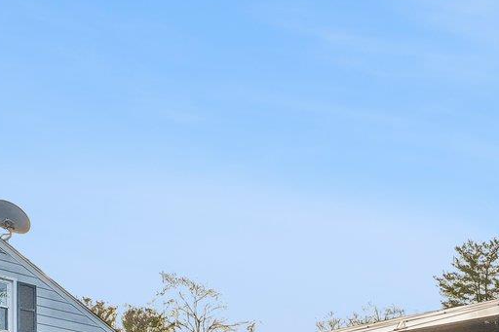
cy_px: 516
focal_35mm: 48
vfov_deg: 22.4
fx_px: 665
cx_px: 595
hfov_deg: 33.6
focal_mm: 8
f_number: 8
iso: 400
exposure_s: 1/160
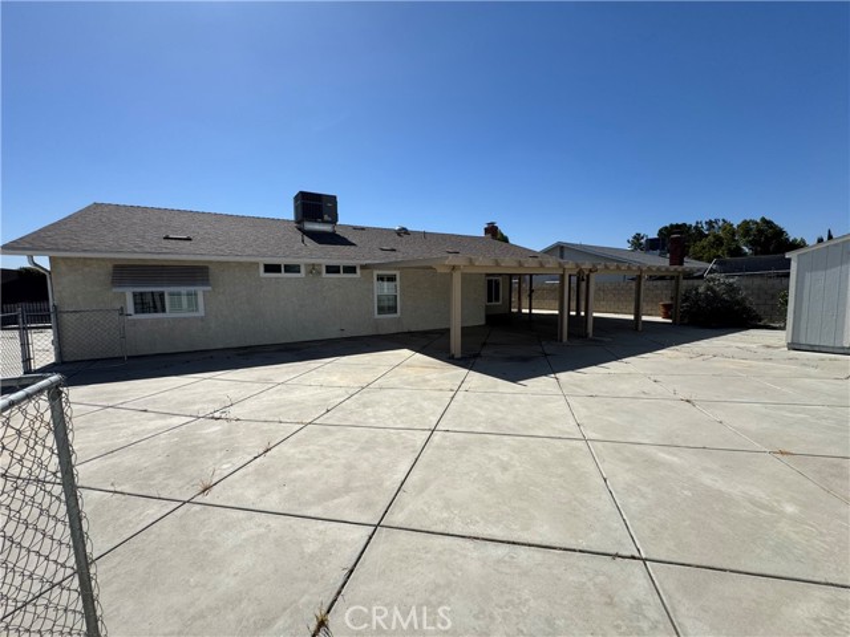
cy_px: 318
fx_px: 344
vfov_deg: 85.7
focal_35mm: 14
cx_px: 425
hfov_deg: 102.1
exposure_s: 1/3390
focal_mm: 2.22
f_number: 2.2
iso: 50
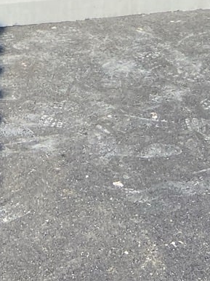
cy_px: -405
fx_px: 1117
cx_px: -128
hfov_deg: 10.3
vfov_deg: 11.6
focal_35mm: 138
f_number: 1.8
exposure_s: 1/884
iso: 32
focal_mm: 4.25
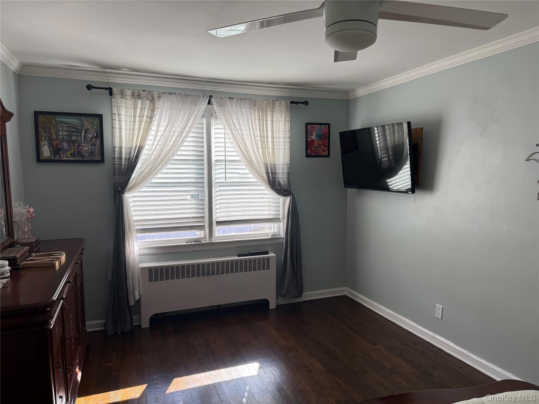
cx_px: 270
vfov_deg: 56.8
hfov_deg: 71.6
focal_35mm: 24
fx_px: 374
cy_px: 202
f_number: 1.78
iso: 100
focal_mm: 6.76
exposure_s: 1/367
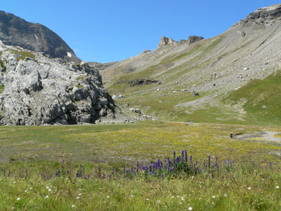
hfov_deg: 51.3
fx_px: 292
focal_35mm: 36
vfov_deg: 39.7
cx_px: 140
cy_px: 106
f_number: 8
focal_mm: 6
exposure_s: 1/200
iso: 100
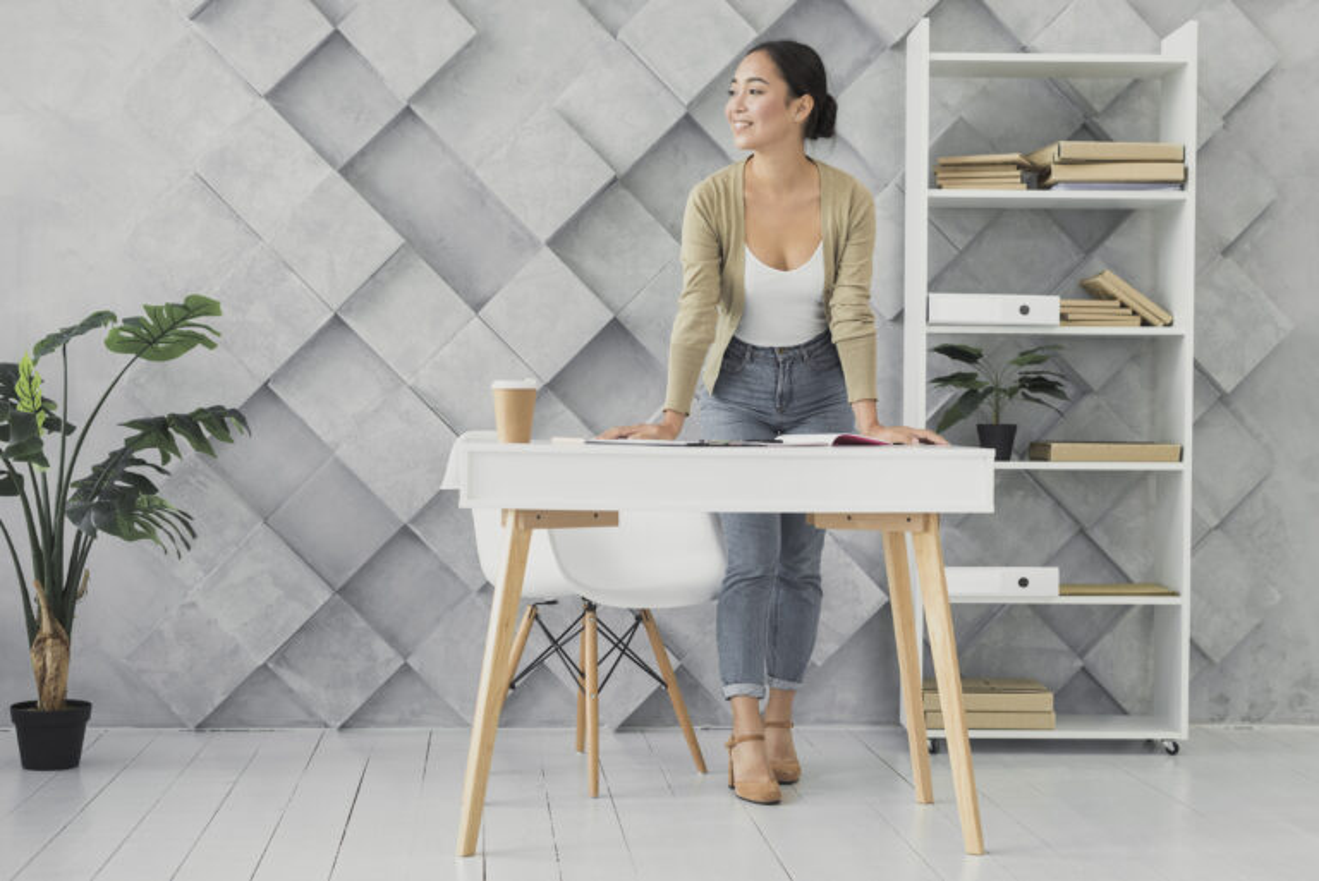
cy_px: 440
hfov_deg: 39.6
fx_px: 1833
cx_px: 660
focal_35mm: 50
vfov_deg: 27.0
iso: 400
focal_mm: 50
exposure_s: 1/160
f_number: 4
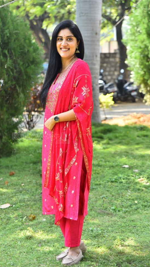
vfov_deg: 20.4
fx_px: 742
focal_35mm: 105
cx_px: 69
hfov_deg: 11.5
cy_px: 134
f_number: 4.5
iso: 320
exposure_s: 1/160
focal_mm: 100
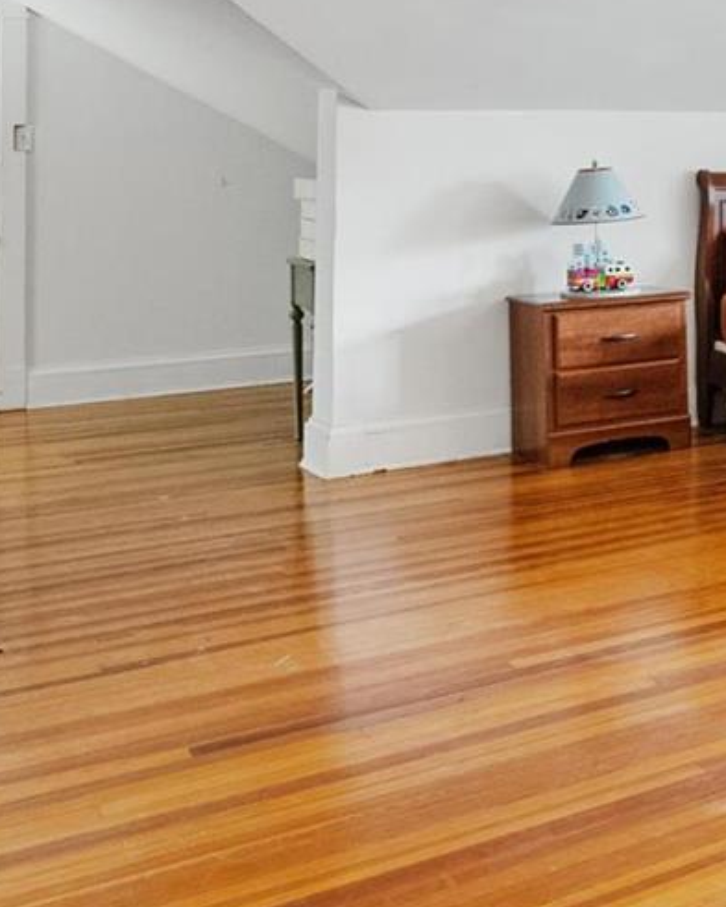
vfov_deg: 33.0
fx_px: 1477
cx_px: 966
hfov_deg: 24.0
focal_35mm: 55
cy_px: 161
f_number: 9
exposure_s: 1/6
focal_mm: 9
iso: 400
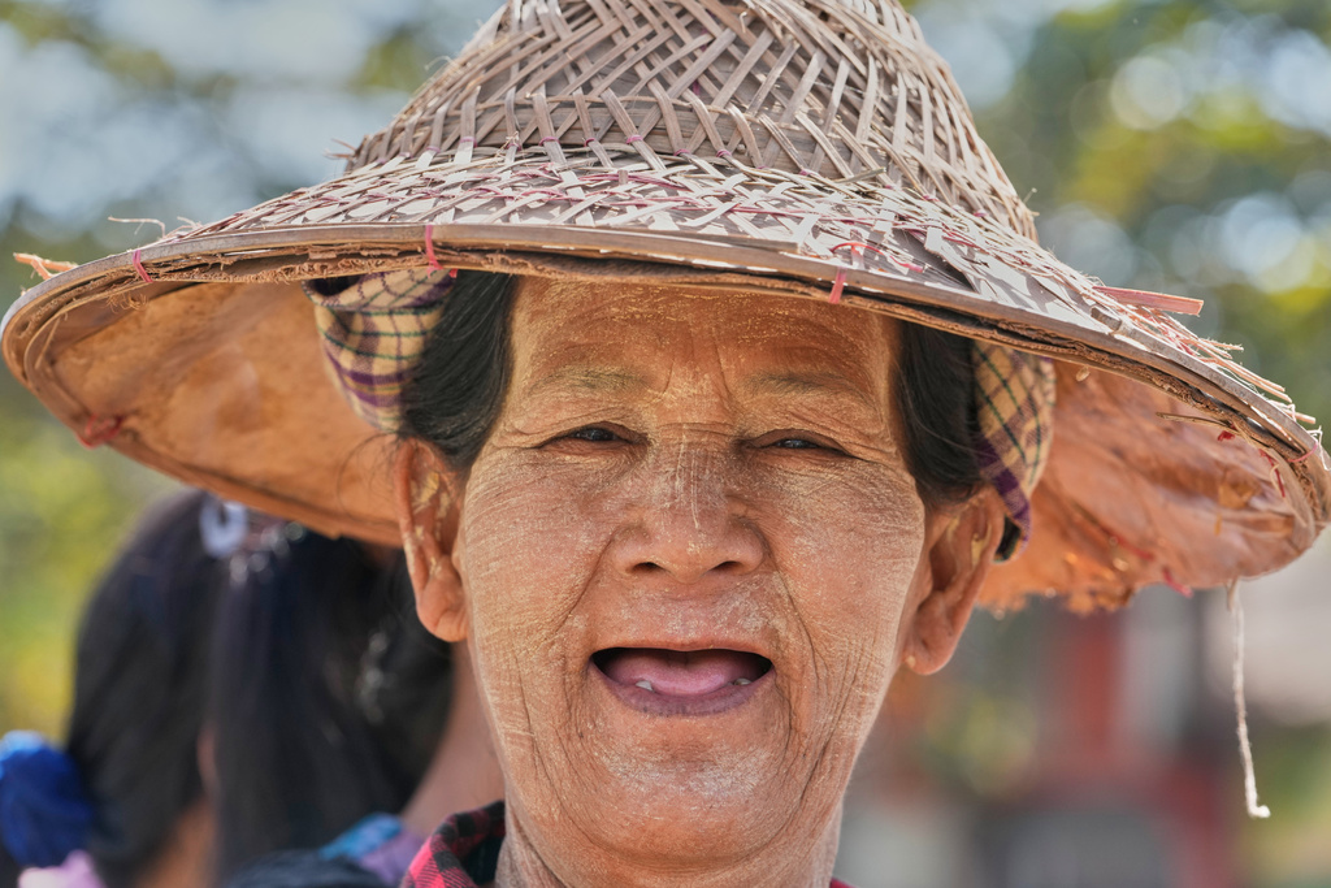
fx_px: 5066
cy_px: 444
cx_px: 666
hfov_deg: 15.0
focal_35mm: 137
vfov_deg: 10.0
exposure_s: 1/500
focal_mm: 137
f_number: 7.1
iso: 500
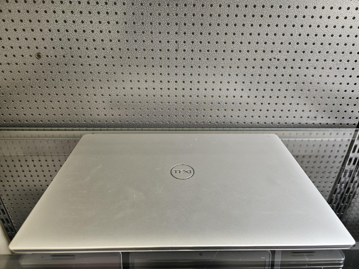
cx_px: 180
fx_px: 239
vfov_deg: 58.9
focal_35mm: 23
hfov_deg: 73.9
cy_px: 134
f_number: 1.8
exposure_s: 1/100
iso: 320
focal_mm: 5.4
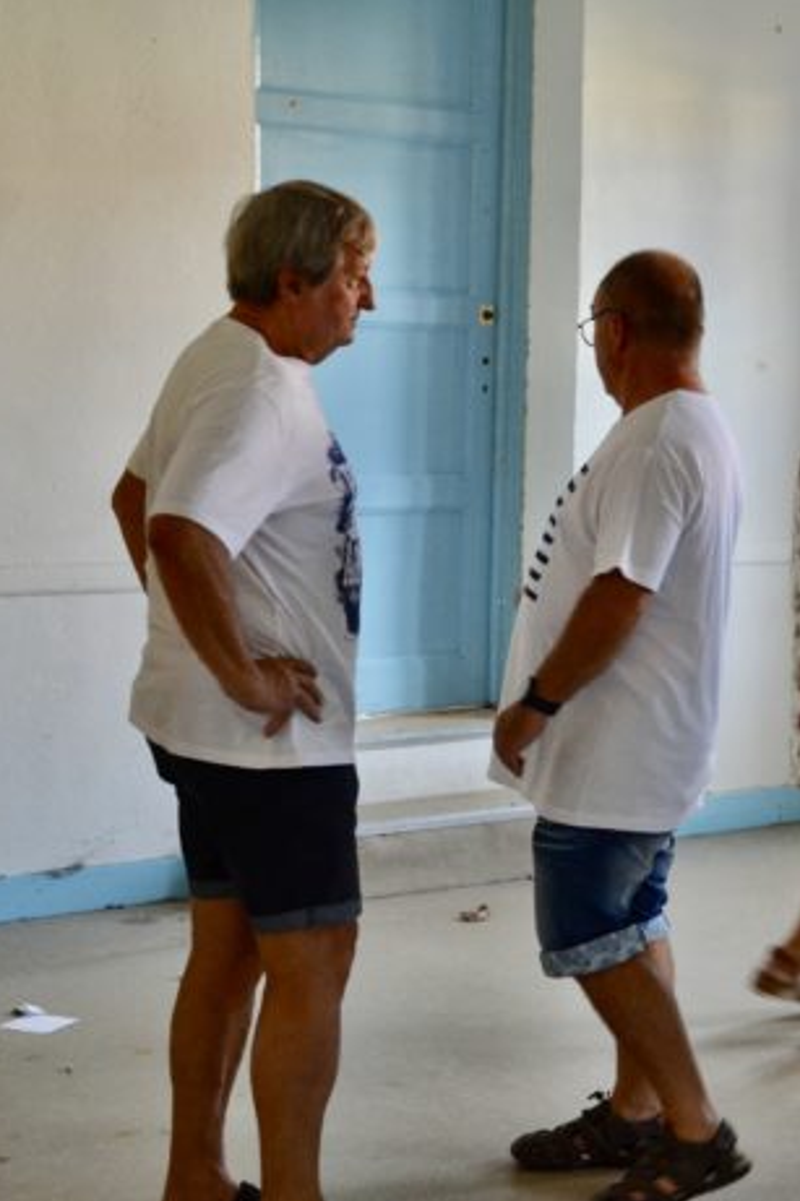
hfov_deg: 16.6
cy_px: 599
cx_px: 881
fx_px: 2660
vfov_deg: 25.4
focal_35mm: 80
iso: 800
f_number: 4.5
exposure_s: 1/60
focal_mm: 35
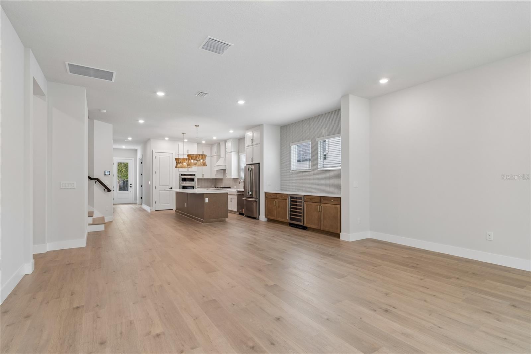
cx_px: 266
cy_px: 177
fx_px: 236
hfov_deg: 96.7
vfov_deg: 73.7
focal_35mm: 16
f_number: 7.1
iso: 100
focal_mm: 11
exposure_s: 1/20
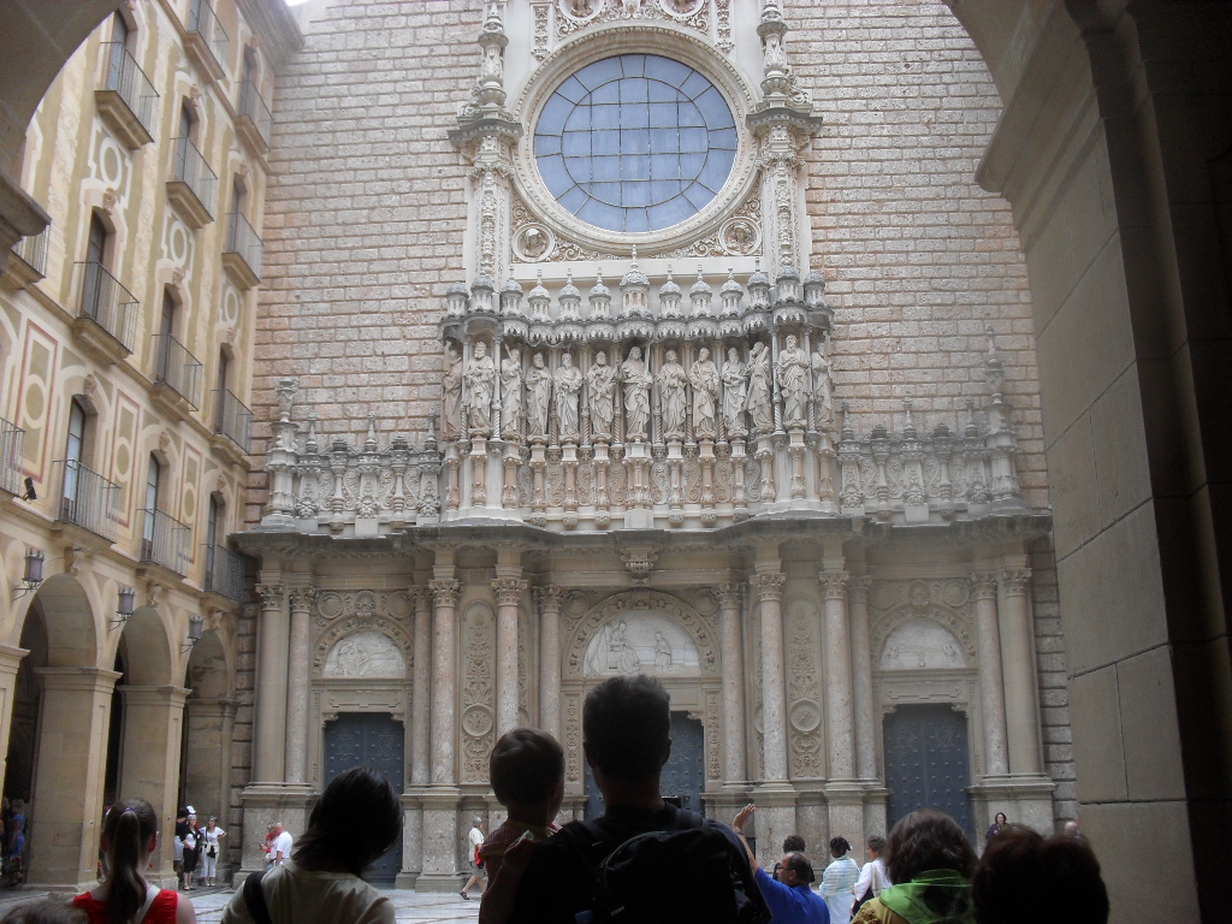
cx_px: 616
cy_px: 462
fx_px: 1246
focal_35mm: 35
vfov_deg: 40.7
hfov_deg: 52.6
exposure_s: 1/125
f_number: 3.2
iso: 100
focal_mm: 6.3
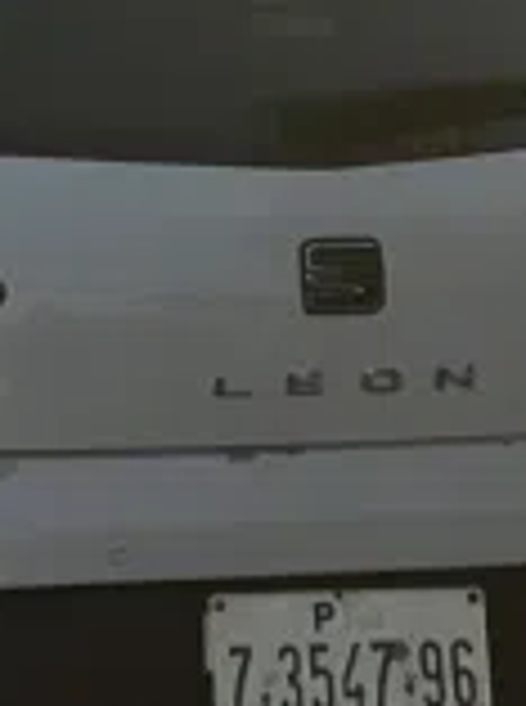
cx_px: 81
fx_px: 7202
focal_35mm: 354
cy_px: -126
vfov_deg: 5.6
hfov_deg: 4.2
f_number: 2.8
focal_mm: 9
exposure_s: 1/544
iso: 32
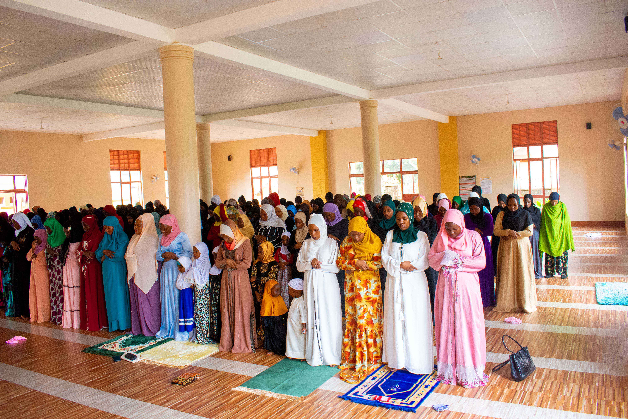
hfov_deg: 61.9
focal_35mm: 30
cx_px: 314
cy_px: 210
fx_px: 523
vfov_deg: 43.6
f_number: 5.6
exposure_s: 1/100
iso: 2000
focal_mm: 20
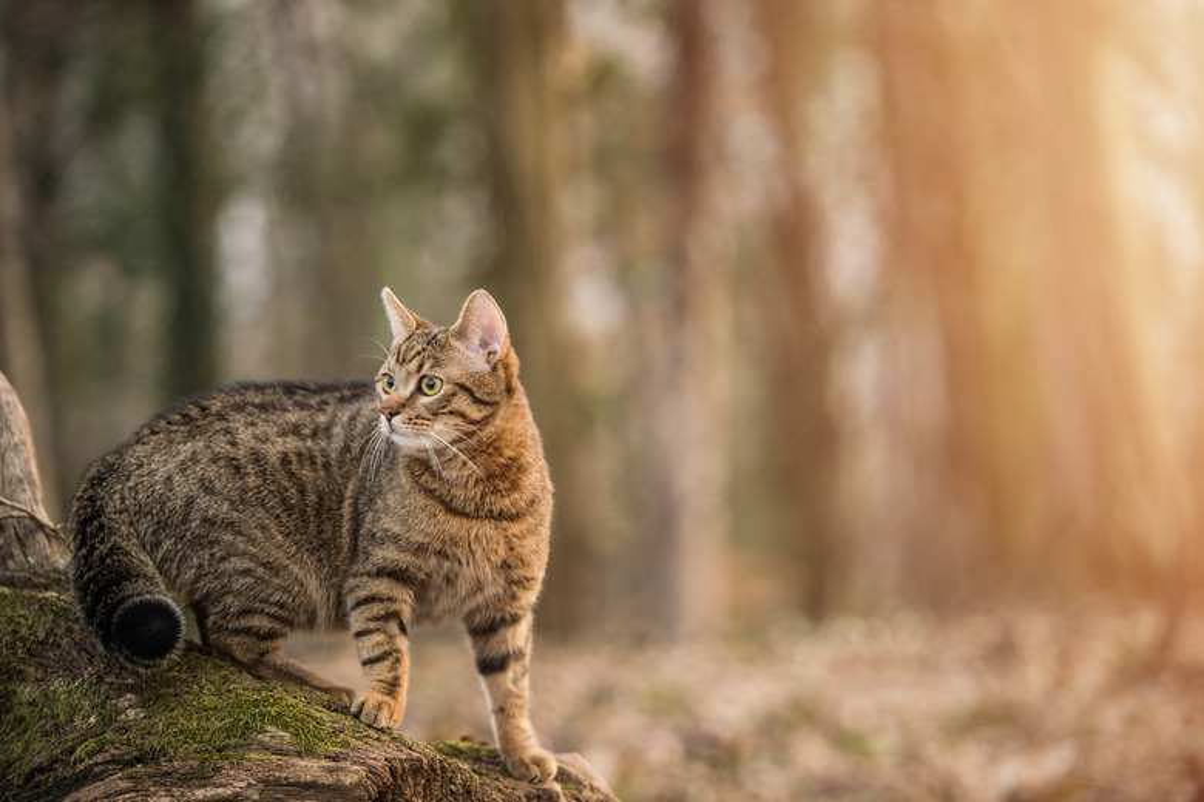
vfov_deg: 11.2
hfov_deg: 16.8
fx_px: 4080
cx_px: 602
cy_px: 401
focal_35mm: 122
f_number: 2.8
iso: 320
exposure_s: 1/200
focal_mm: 122
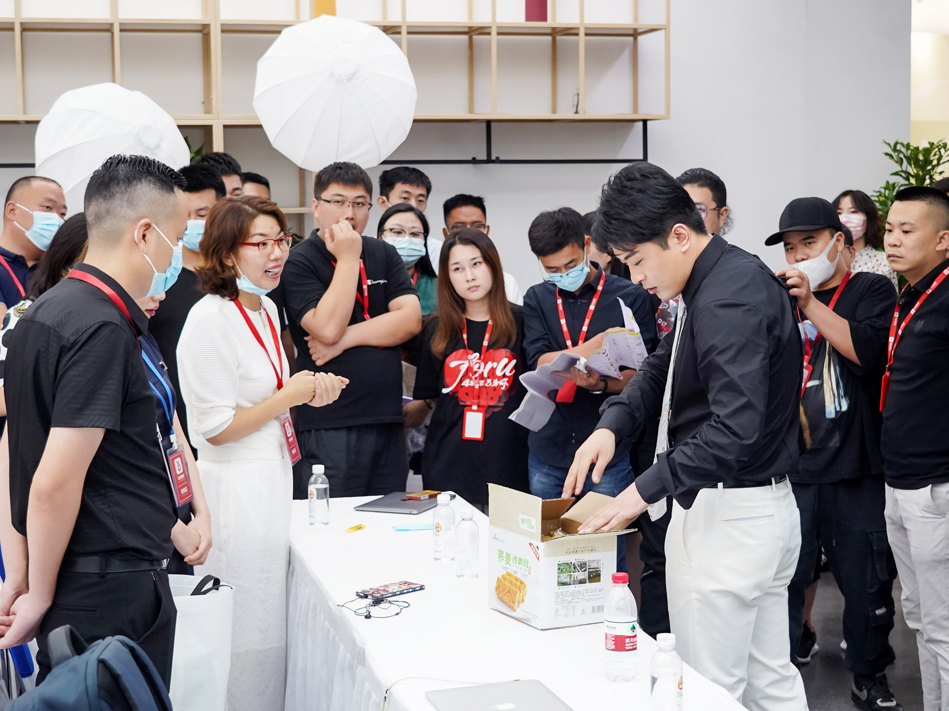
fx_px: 1700
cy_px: 357
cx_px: 492
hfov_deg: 31.2
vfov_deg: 23.6
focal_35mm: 62
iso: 2000
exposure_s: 1/160
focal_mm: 38
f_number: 4
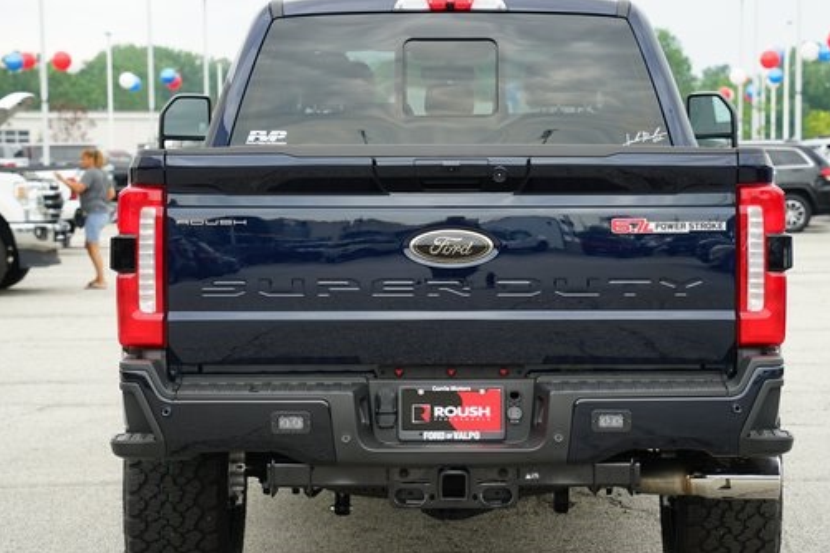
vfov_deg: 13.6
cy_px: 272
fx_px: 2328
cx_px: 447
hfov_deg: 20.2
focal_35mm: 101
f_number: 5.6
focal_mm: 79
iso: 100
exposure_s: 1/80
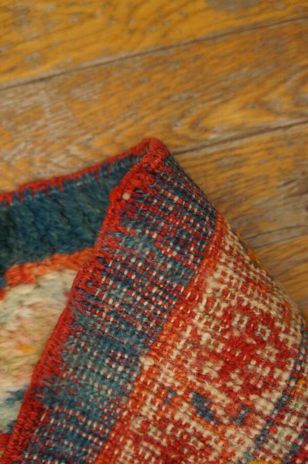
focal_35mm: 28
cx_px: 154
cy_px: 232
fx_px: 367
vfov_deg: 64.6
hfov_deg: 45.6
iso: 1000
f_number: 4
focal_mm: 19
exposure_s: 1/60
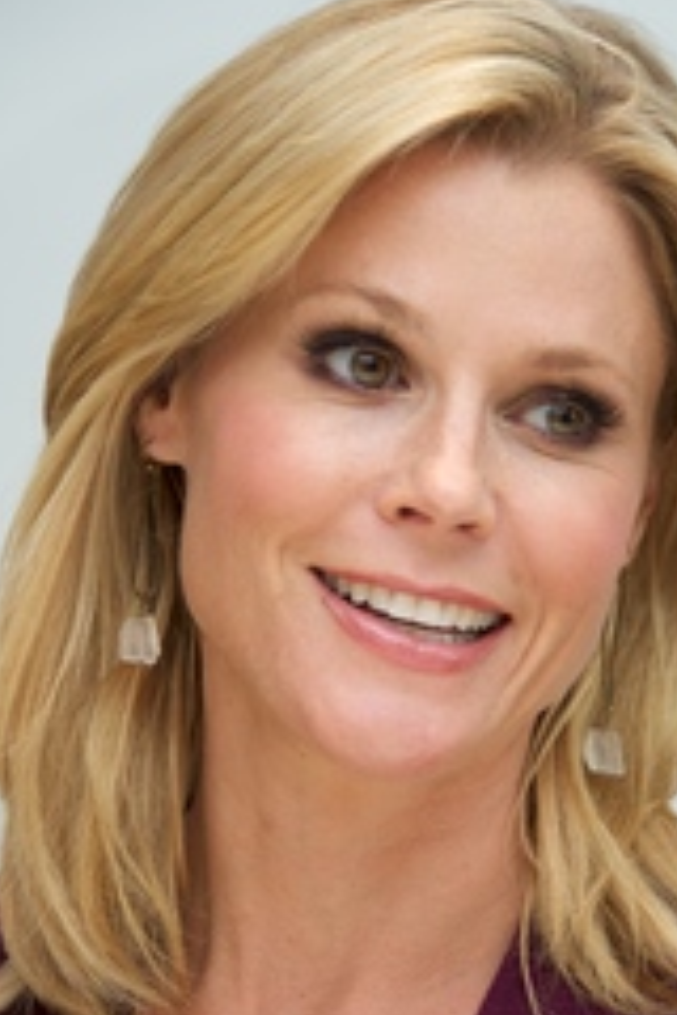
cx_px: 457
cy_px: 651
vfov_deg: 6.9
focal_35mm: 300
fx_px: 8462
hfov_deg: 4.6
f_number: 5.6
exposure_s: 1/60
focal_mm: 180
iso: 400
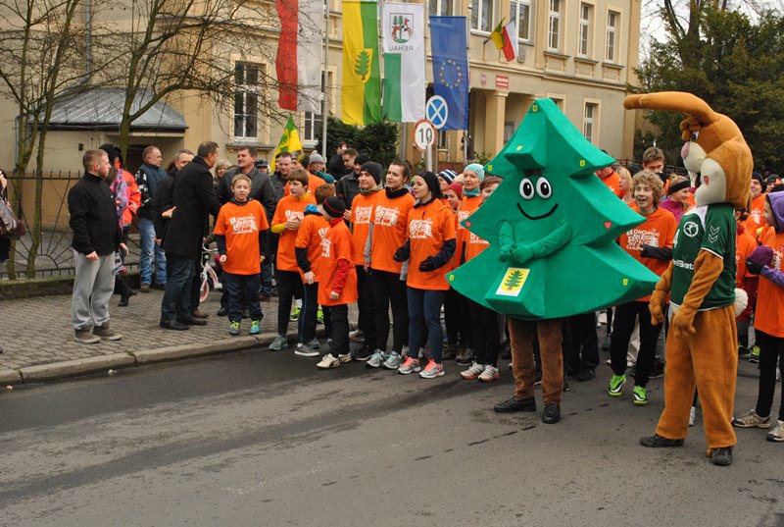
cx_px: 392
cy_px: 264
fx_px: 1047
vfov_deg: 28.2
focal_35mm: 48
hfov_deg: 41.0
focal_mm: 32
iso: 800
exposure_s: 1/250
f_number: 8
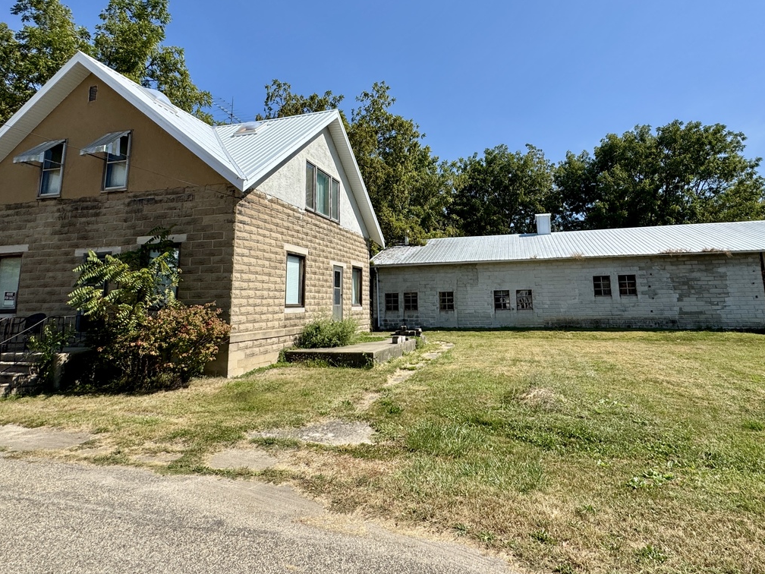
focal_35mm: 20
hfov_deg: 81.6
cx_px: 411
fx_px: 442
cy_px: 232
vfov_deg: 65.4
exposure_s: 1/1832
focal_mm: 2.22
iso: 40
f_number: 2.2
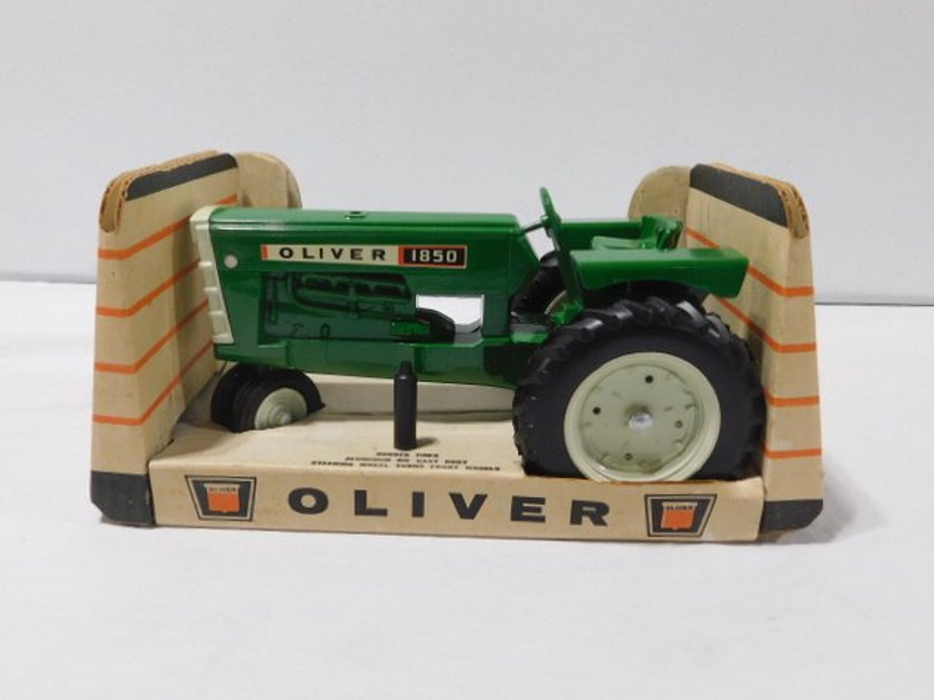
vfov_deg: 46.8
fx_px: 809
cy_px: 350
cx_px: 467
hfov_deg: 60.0
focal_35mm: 30
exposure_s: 1/30
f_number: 3.2
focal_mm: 5.3
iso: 200
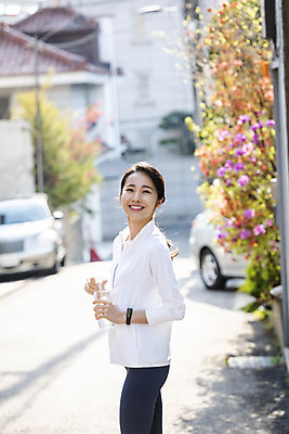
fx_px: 1396
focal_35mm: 116
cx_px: 144
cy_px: 217
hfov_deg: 11.8
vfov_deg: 17.6
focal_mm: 116
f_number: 4
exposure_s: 1/640
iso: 160
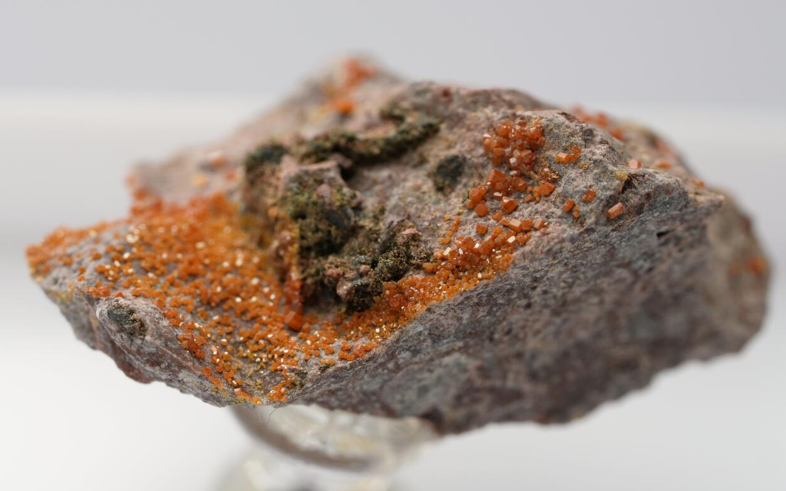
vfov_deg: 14.2
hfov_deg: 22.6
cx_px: 392
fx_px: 1971
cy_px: 232
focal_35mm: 92
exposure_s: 1/30
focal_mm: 90
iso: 250
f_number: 8
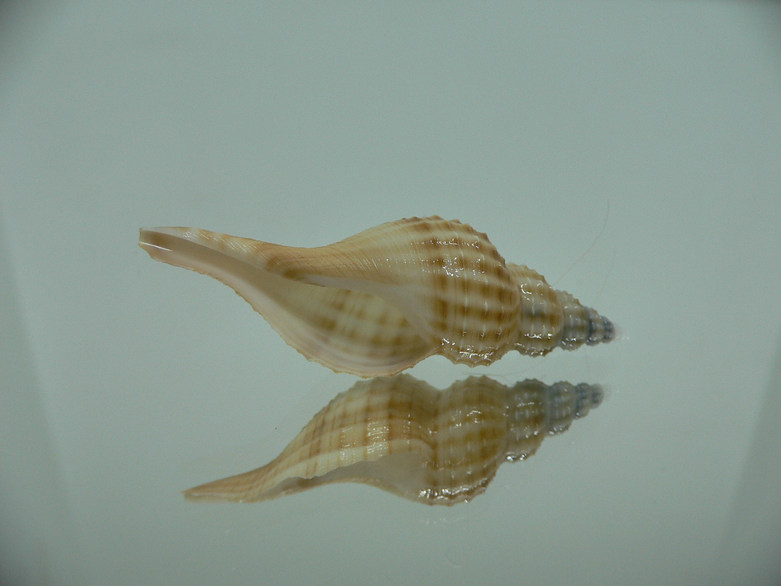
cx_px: 390
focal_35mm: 35
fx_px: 790
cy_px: 293
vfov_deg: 40.7
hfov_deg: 52.6
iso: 100
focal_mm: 4.6
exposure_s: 1/60
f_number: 2.8
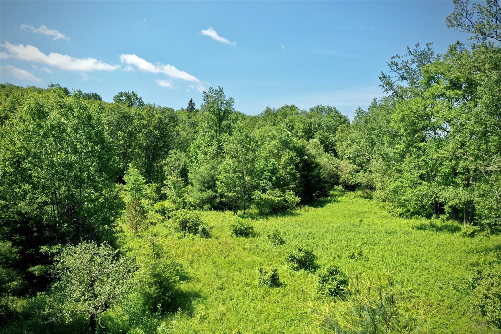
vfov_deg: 46.4
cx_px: 250
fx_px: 390
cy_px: 167
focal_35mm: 28
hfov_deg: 65.5
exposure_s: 1/320
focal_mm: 10.26
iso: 100
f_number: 5.6
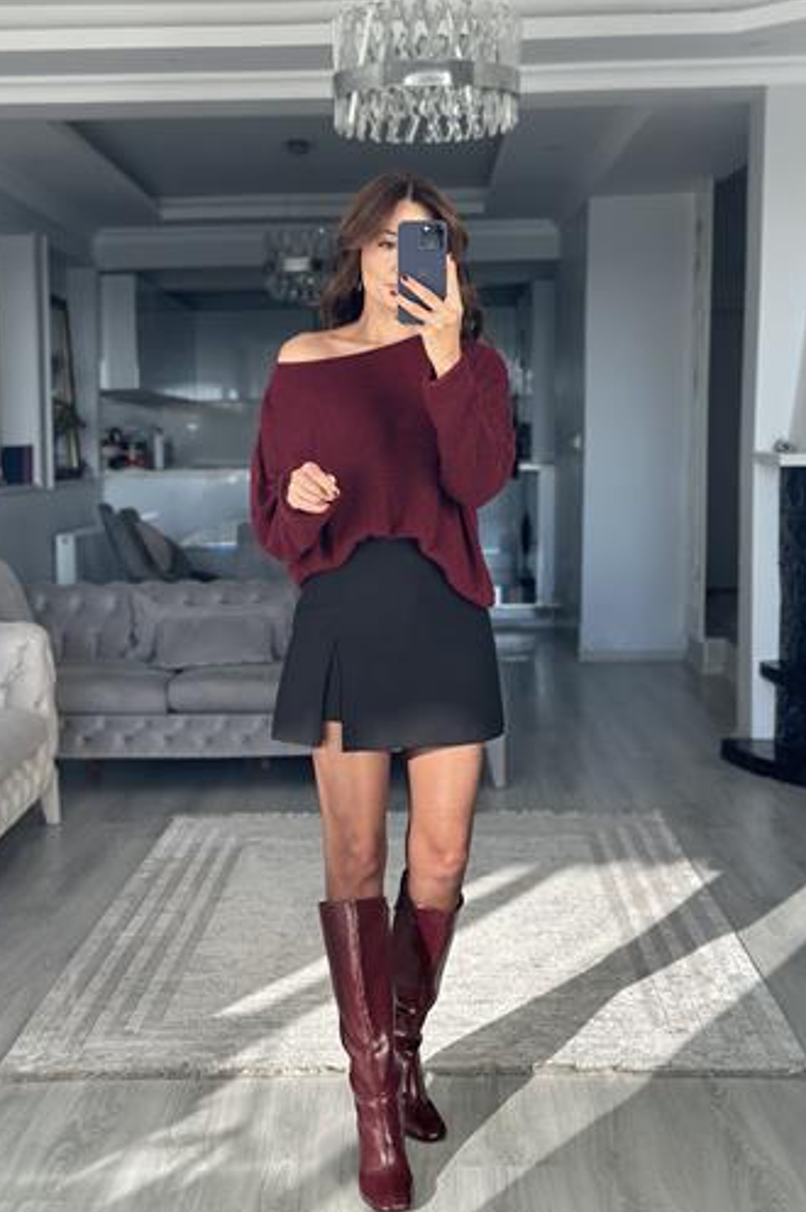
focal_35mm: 51
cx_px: 393
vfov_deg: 38.9
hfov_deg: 26.4
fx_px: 1715
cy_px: 616
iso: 80
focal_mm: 6.86
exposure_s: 1/204
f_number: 1.78
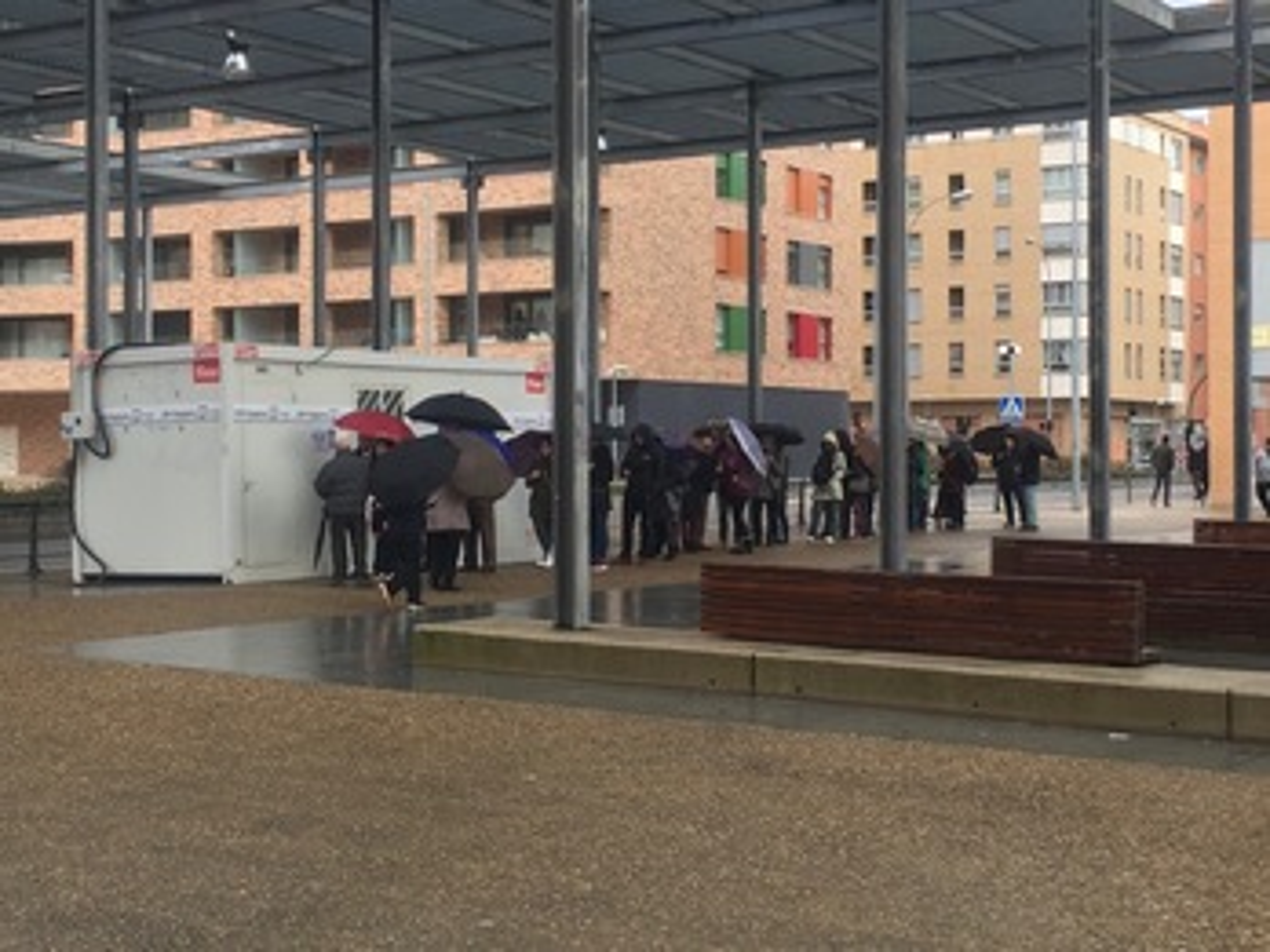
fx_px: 1064
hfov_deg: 61.7
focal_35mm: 29
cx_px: 635
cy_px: 476
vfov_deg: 48.2
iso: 25
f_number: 2.2
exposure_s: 1/113
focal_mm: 4.15
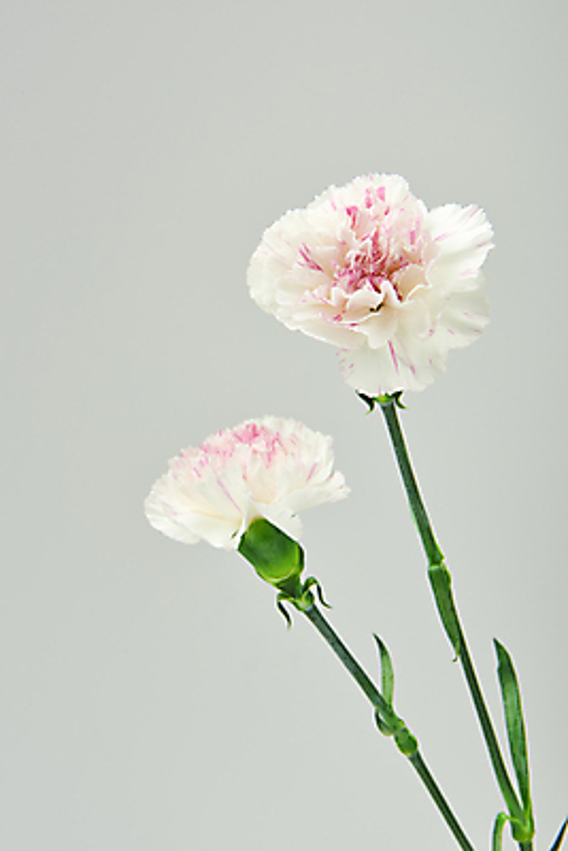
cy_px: 426
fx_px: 1537
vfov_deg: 30.9
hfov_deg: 20.9
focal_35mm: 65
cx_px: 284
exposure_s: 1/125
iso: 80
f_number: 16
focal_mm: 65
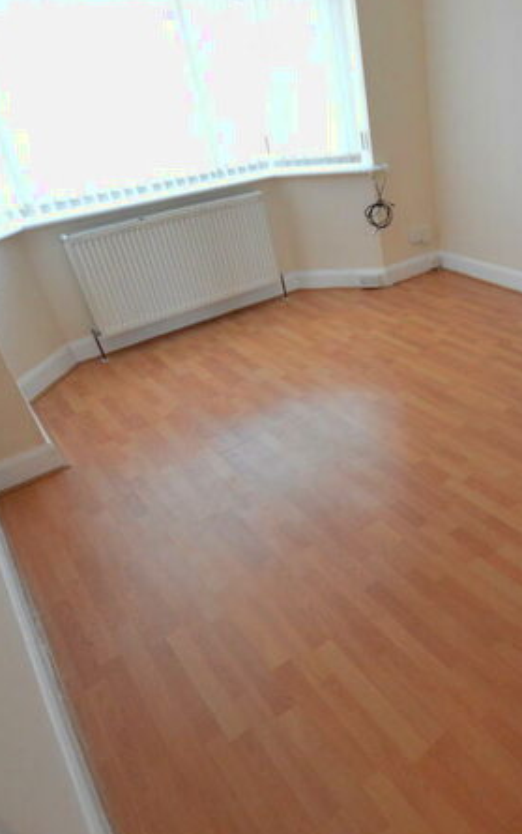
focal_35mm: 24
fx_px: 546
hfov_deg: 47.6
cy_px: 415
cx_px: 434
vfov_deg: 74.8
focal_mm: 10
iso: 3200
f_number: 3.5
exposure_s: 1/250
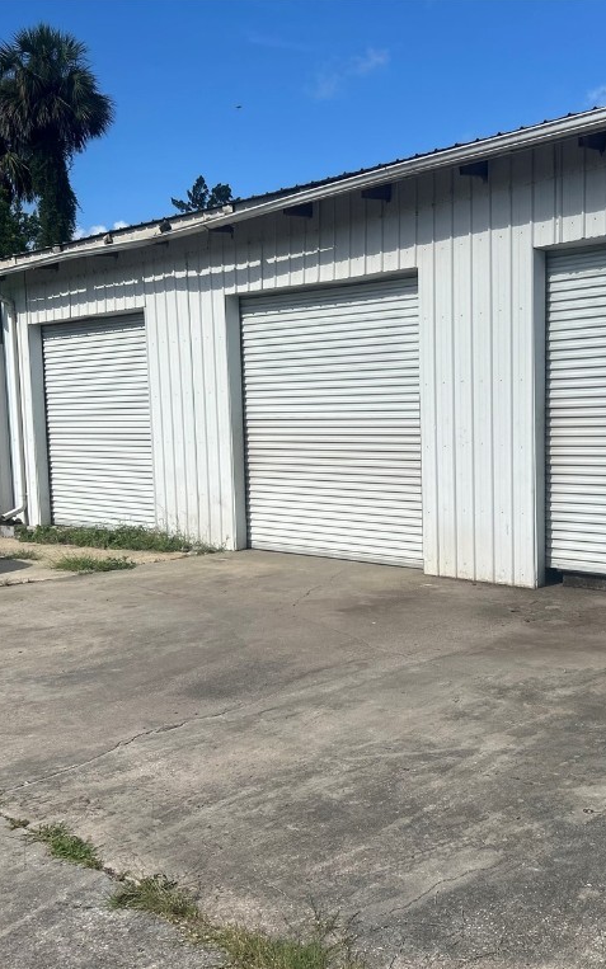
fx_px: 978
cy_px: 485
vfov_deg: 52.7
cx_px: 422
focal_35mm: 37
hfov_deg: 34.0
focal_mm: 5.7
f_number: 1.5
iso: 50
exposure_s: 1/6211
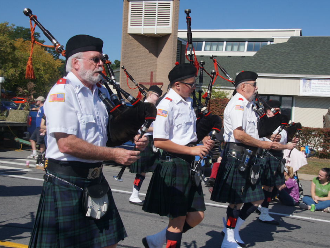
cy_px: 115
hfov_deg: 43.6
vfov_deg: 33.6
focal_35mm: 43
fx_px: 410
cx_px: 197
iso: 100
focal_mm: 22
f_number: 11
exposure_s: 1/125
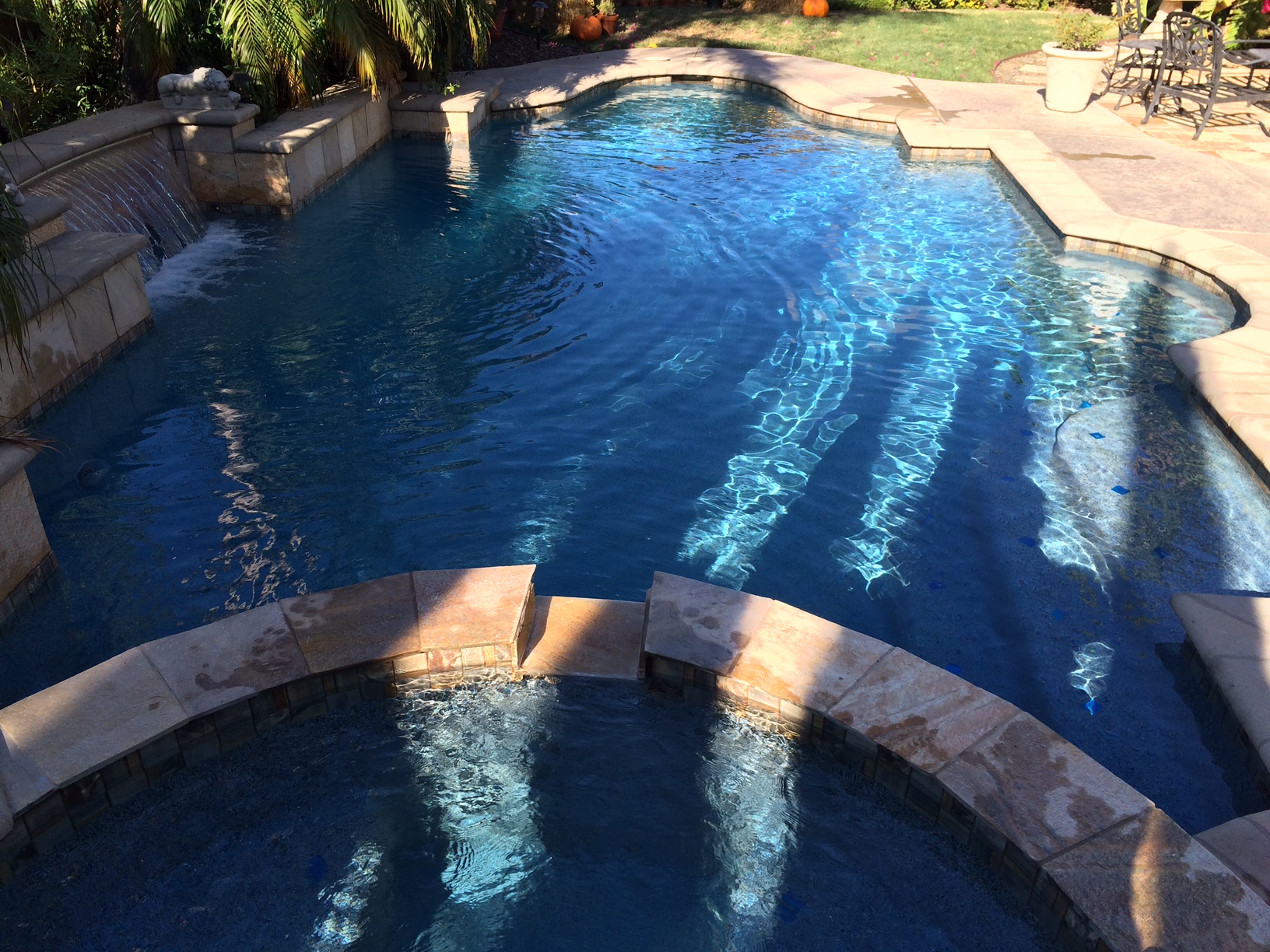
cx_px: 635
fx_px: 1064
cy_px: 476
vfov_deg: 48.2
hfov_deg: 61.7
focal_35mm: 29
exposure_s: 1/789
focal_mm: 4.15
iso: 32
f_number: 2.2
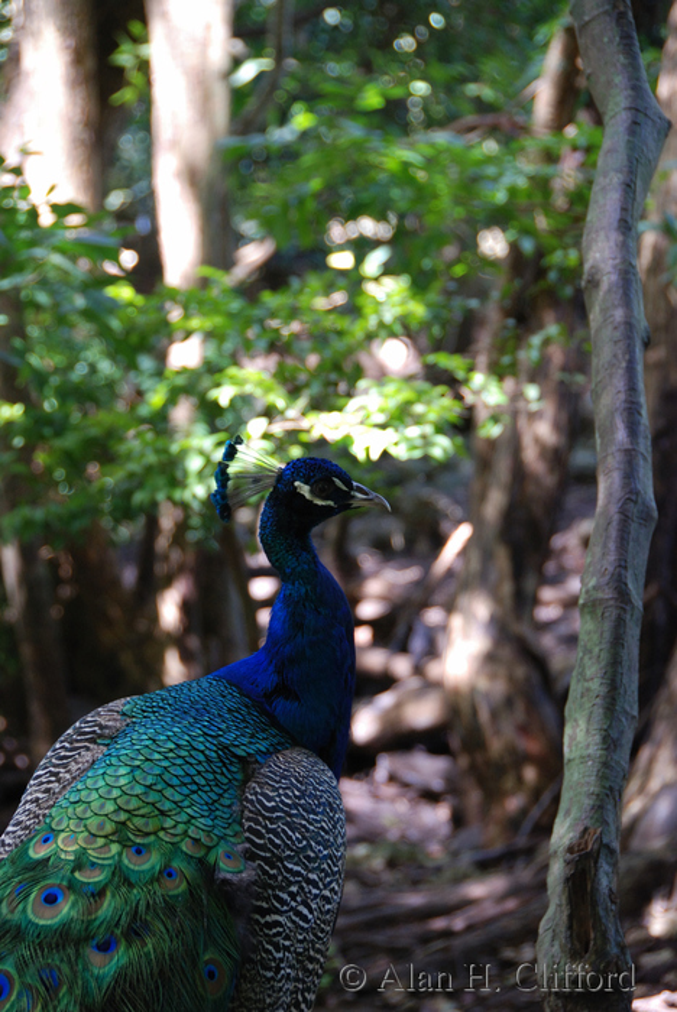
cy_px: 506
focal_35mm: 135
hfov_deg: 10.2
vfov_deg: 15.2
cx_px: 338
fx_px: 3800
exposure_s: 1/30
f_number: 5.3
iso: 500
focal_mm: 90
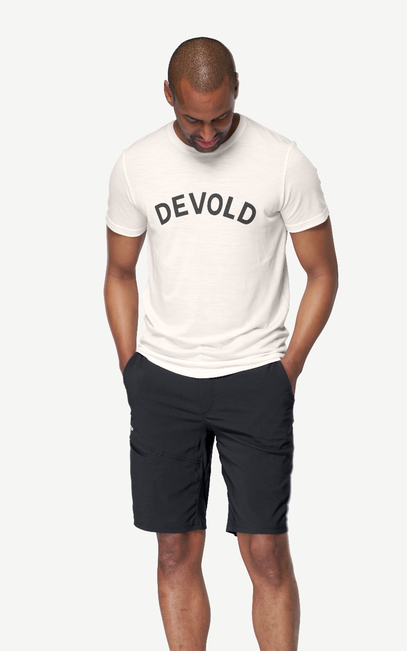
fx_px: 1882
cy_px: 410
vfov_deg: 19.6
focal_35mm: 106
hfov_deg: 12.3
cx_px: 191
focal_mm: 70
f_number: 5.6
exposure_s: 1/50
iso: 100
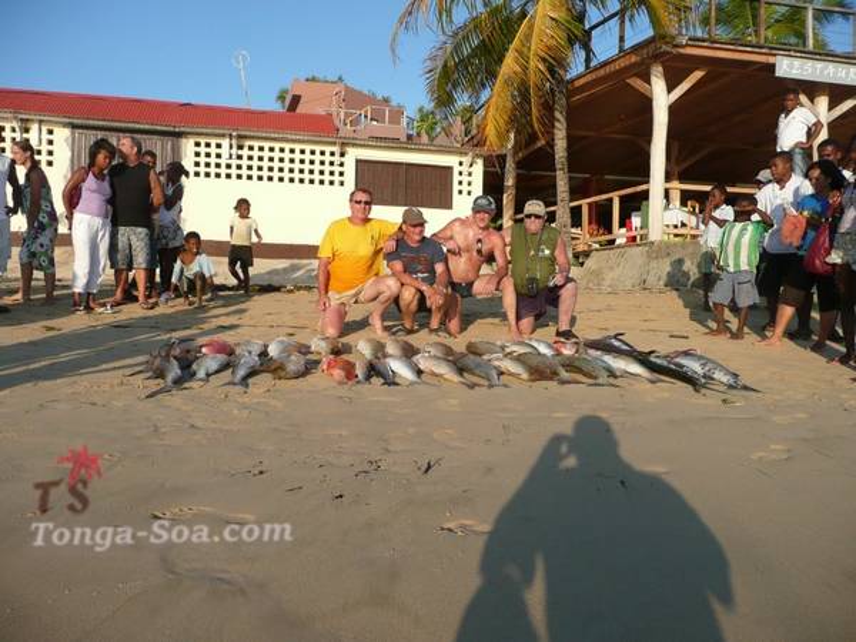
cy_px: 321
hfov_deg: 63.4
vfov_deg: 49.7
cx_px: 428
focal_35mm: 28
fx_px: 692
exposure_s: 1/640
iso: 100
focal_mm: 4.6
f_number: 3.3
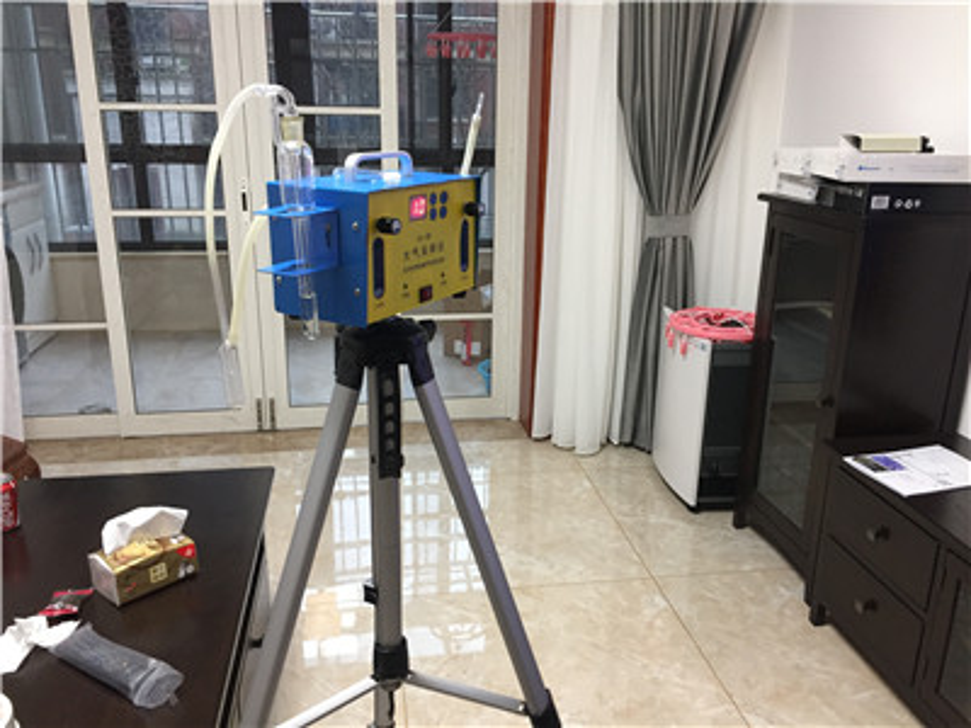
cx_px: 486
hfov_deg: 61.7
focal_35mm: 29
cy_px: 364
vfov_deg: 48.2
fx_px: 813
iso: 80
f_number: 2.2
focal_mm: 4.15
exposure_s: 1/33
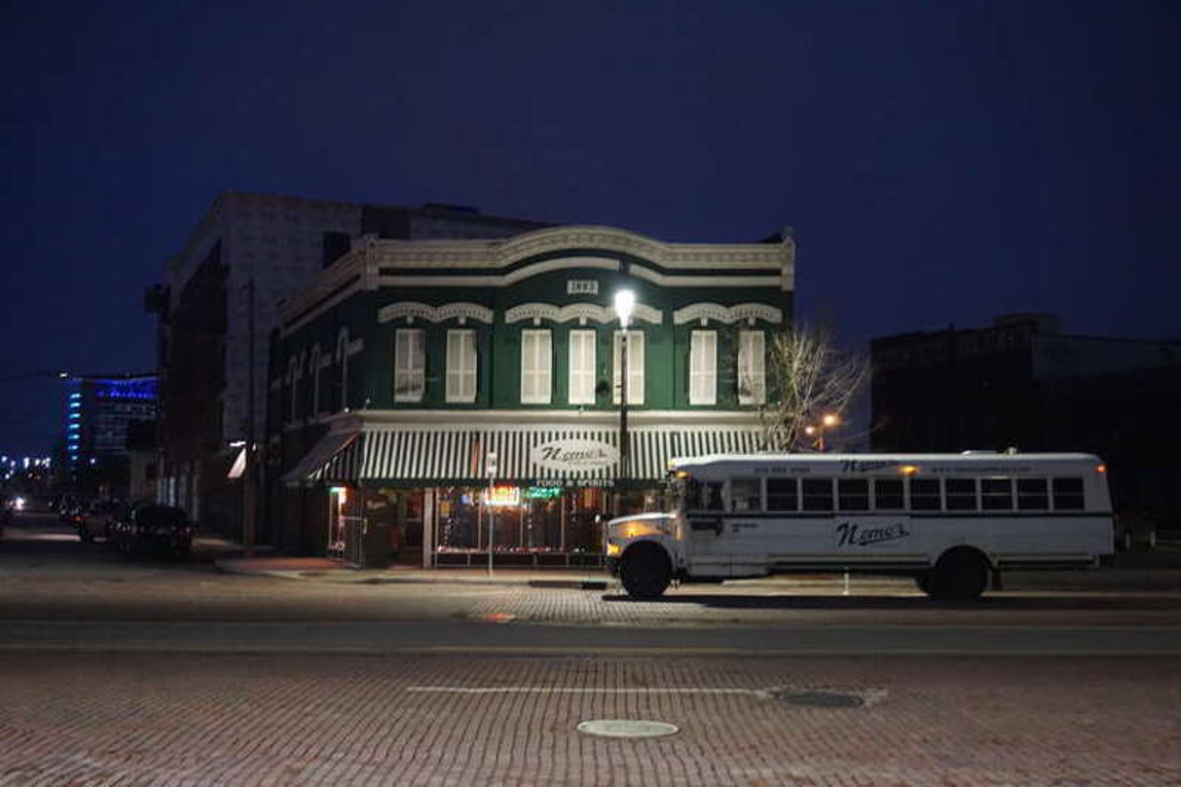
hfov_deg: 47.9
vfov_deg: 33.0
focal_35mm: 40
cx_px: 590
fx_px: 1328
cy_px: 394
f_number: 4.5
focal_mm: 27
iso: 3200
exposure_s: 1/30
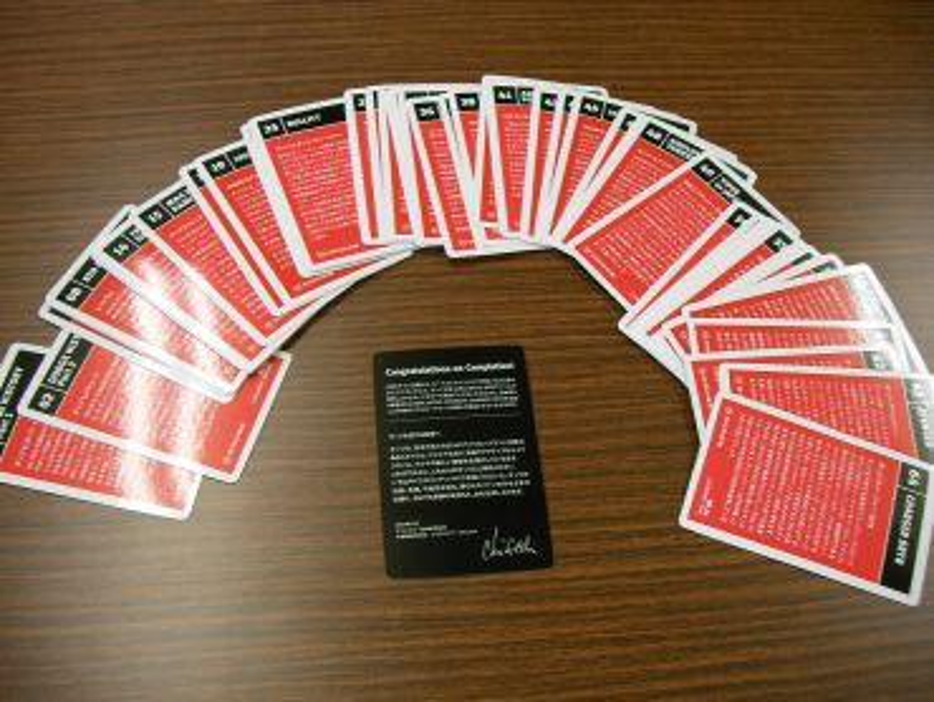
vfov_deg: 37.8
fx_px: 1026
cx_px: 467
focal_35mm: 38
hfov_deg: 48.9
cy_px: 351
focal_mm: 6.3
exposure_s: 1/30.1
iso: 85
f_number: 3.5
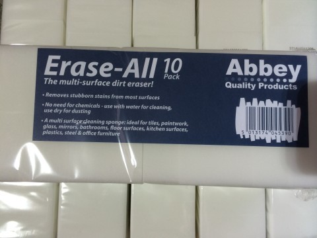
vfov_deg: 46.8
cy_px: 119
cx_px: 158
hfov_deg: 60.0
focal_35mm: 30
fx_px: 275
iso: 80
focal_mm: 4.12
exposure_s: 1/33
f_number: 2.2
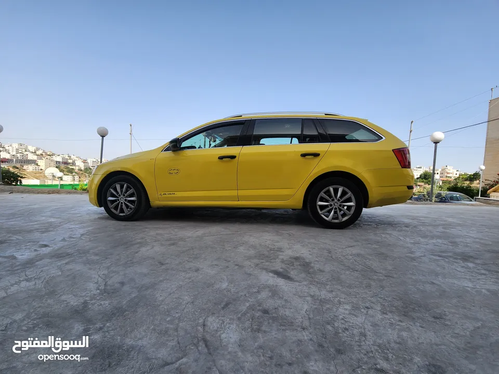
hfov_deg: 106.2
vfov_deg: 89.9
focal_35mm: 13
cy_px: 187
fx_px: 187
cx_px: 250
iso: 50
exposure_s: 1/1170
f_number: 2.2
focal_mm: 2.2
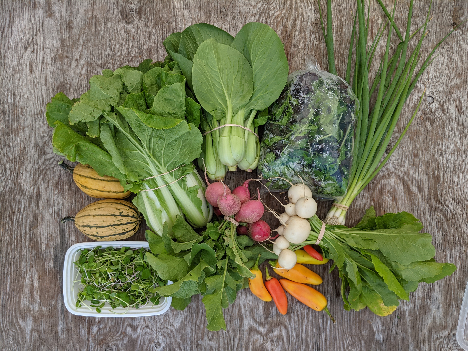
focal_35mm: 27
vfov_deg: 51.4
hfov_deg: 65.3
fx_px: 365
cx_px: 234
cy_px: 176
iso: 44
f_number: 1.8
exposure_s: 1/1232
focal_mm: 4.44
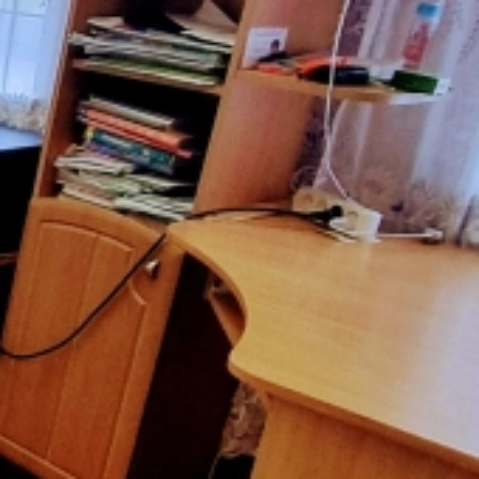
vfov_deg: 23.5
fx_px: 1143
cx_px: -425
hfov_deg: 17.9
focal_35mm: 73
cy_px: 349
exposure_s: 1/50
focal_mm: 1.74
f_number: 2.2
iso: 64
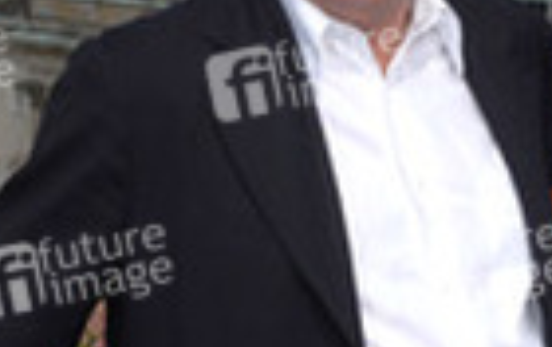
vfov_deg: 8.7
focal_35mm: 152
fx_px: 2285
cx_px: 355
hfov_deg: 13.8
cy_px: 174
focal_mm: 31
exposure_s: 1/250
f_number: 16
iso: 200
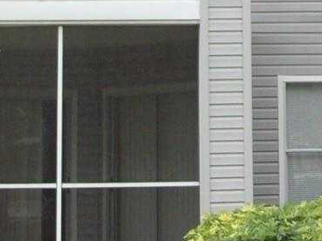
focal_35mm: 148
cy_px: -136
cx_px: 293
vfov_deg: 9.7
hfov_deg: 13.2
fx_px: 1377
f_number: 2.8
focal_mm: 5.7
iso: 64
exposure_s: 1/317
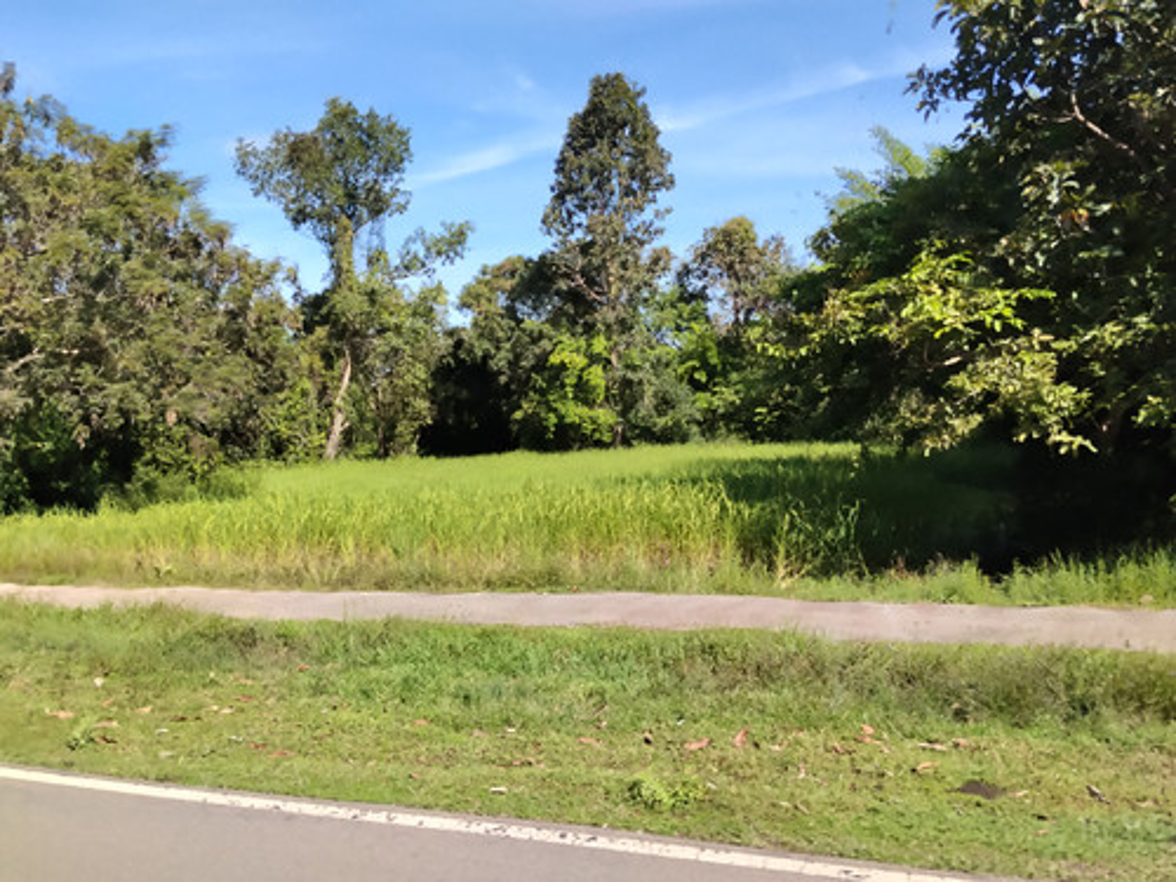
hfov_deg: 61.7
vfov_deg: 48.2
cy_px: 441
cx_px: 588
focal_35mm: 29
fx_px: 985
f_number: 1.8
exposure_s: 1/997
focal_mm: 4.22
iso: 50
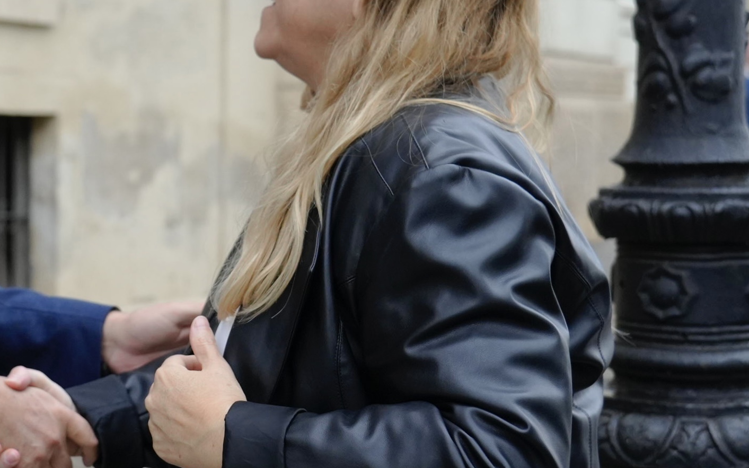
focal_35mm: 66
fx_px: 1347
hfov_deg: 29.6
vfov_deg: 19.6
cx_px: 53
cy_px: 117
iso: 1600
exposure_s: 1/400
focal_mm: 34
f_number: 4
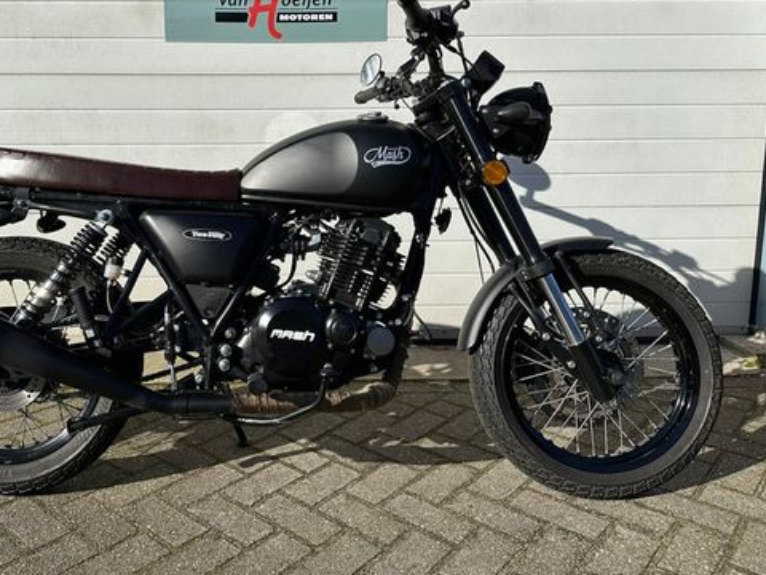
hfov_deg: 56.0
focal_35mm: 32
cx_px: 279
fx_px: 708
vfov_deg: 43.9
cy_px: 220
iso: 80
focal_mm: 6.86
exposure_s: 1/6623
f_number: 1.78
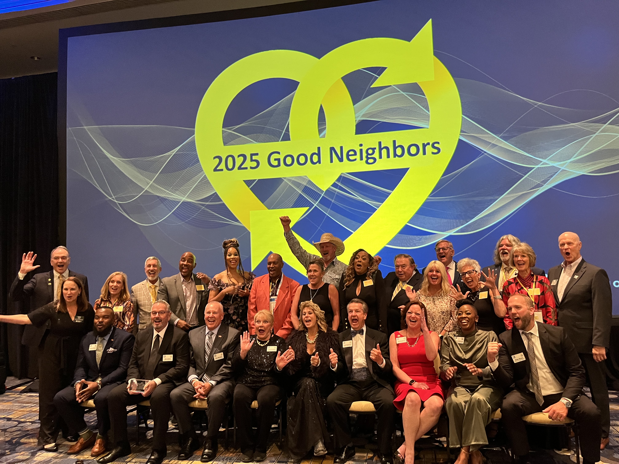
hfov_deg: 67.3
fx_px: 465
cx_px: 310
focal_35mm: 26
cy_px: 232
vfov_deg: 53.1
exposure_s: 1/60
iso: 500
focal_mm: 5.1
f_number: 1.6
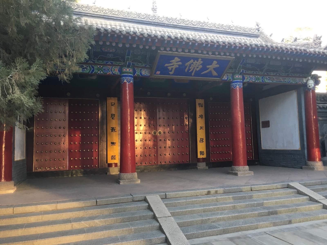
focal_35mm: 29
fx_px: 274
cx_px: 164
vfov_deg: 48.2
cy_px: 122
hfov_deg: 61.7
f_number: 2.2
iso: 40
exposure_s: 1/33
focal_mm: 4.15
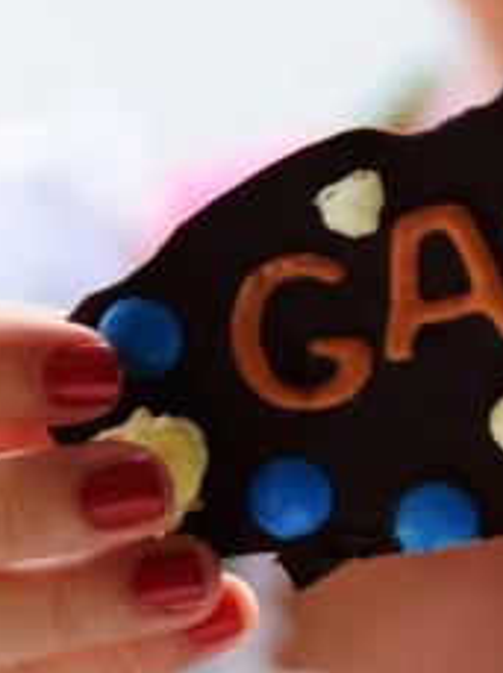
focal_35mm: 323
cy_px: -147
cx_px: 604
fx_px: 6276
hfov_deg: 4.6
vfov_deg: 6.1
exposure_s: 1/500
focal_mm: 50
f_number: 1.8
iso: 250
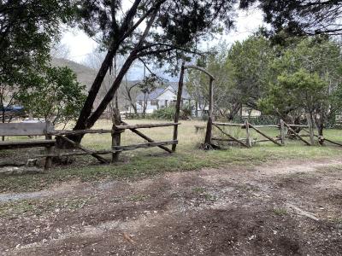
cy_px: 128
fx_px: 257
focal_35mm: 26
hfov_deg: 67.3
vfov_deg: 53.1
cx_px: 171
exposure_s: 1/122
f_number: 1.8
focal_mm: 4.25
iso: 50
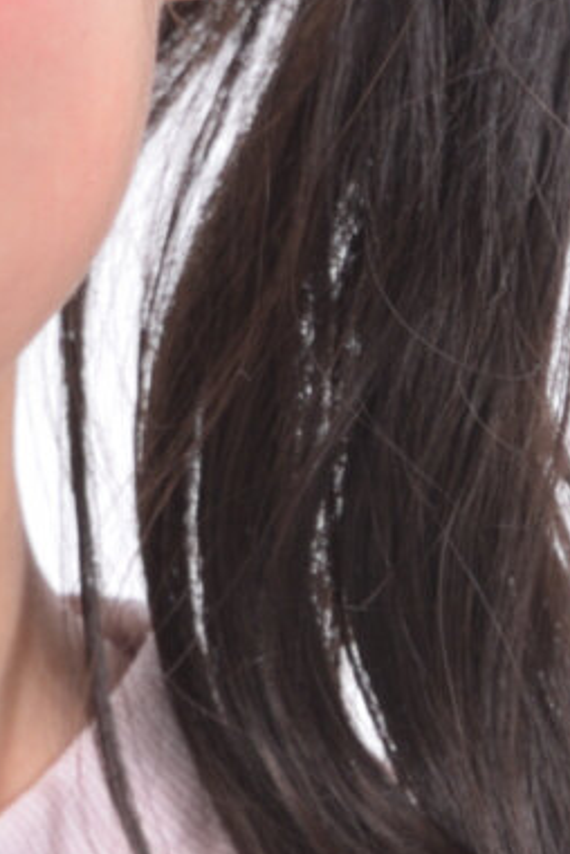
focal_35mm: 1143
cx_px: -477
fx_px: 27144
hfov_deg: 1.2
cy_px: 937
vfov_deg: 1.8
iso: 200
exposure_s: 1/160
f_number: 8
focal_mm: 170
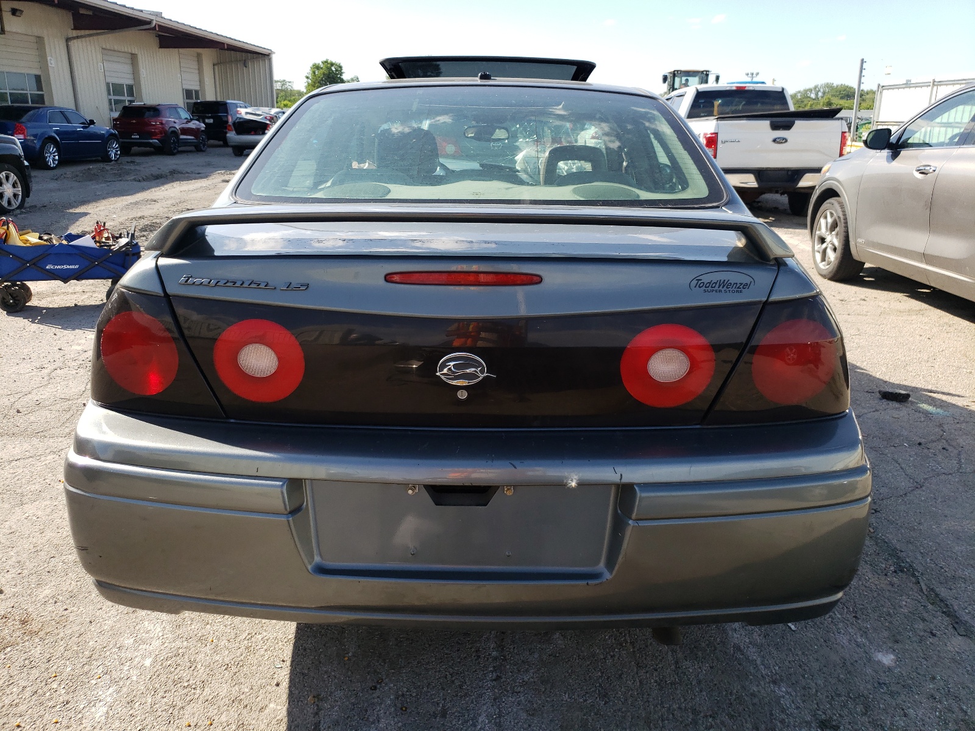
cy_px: 366
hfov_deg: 67.3
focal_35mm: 26
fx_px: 732
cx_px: 488
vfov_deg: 53.1
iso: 50
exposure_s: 1/1250
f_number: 1.5
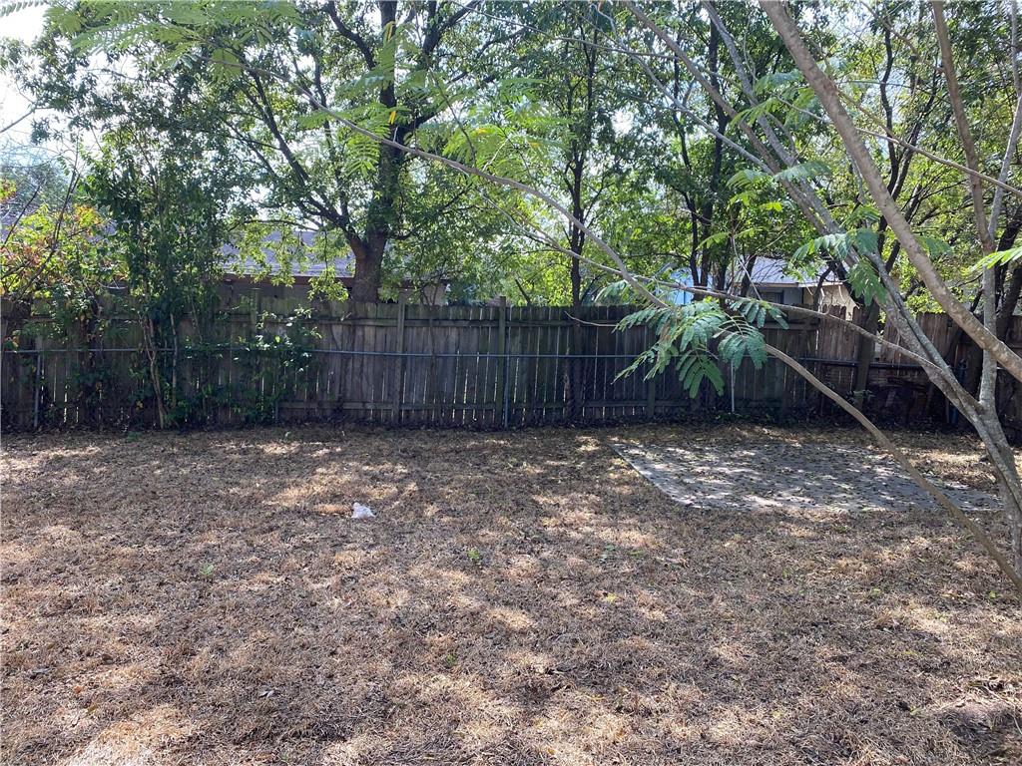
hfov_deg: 67.3
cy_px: 383
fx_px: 768
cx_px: 511
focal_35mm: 26
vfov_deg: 53.1
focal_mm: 4.25
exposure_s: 1/339
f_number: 1.8
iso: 32
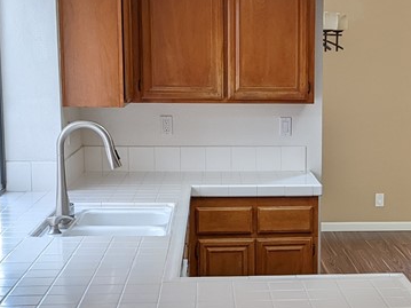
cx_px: 327
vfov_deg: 19.1
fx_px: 914
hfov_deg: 24.9
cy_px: 195
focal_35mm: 77
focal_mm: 4.38
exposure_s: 1/123
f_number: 1.73
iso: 53
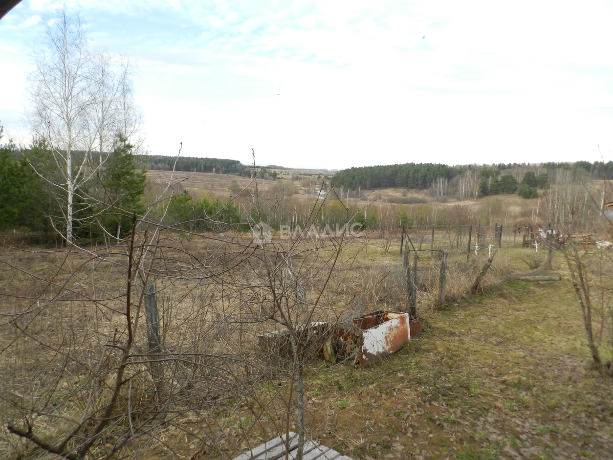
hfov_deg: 69.4
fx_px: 443
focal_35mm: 25
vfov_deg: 54.9
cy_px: 230
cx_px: 306
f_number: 3.5
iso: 160
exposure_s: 1/400
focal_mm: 4.5
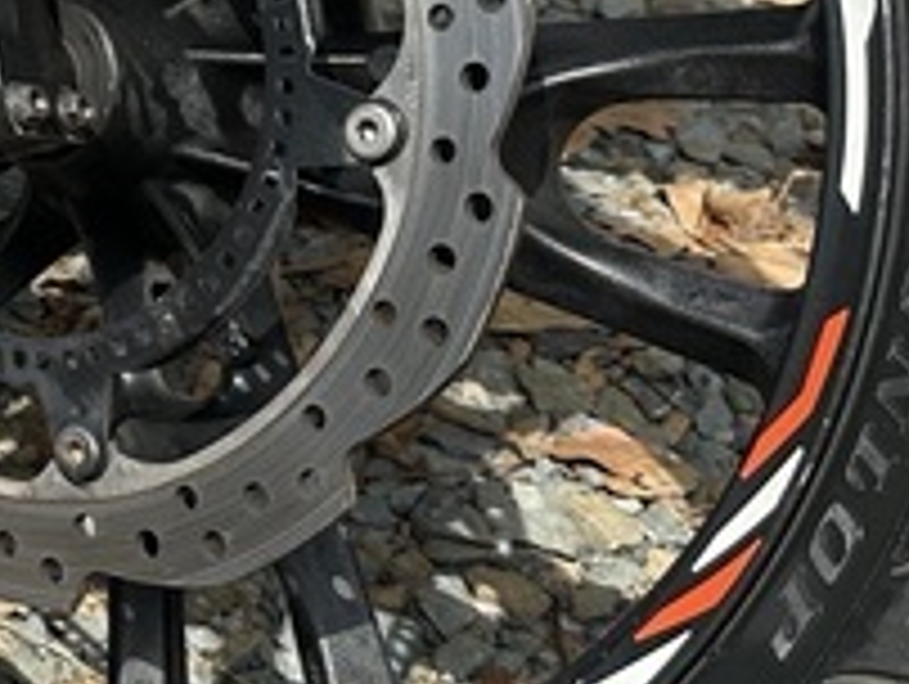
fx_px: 2498
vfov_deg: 15.1
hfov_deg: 18.1
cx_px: -508
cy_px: -122
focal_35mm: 95
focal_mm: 6.86
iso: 80
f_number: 1.78
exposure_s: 1/3356
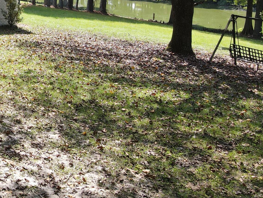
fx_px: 486
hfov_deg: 25.7
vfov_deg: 22.2
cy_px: 6
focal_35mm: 64
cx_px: -85
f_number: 2.8
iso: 100
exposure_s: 1/160
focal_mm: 4.5
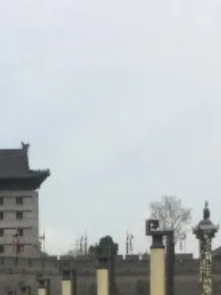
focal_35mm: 135
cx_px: -83
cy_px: 370
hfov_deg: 10.7
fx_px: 1149
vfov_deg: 14.1
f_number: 2.4
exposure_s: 1/1359
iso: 25
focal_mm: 3.3
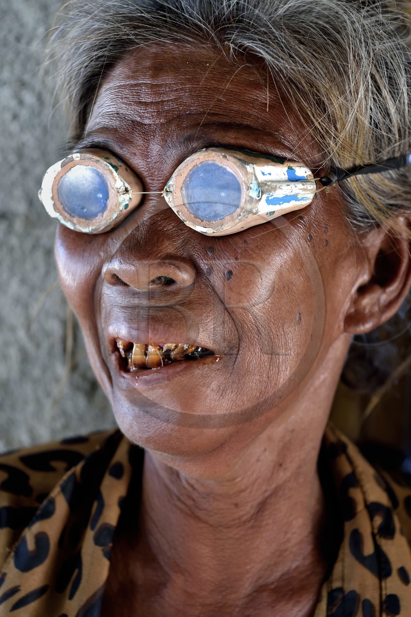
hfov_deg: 19.4
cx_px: 206
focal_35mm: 70
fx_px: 1200
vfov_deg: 28.9
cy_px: 308
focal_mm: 70
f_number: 5.6
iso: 2000
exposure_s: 1/125
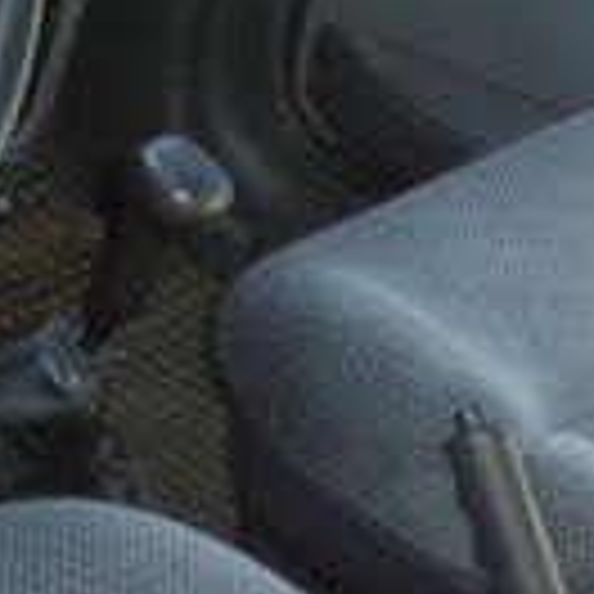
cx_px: -378
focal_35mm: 163
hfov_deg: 10.3
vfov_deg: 10.6
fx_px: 3164
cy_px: -50
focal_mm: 6.3
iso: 50
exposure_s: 1/34.7
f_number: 3.1
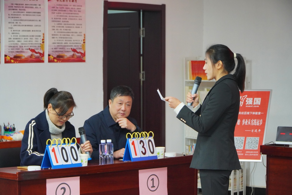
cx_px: 146
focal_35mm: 106
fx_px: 864
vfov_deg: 12.9
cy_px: 98
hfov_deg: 19.2
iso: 1600
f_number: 5
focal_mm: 71
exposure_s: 1/100
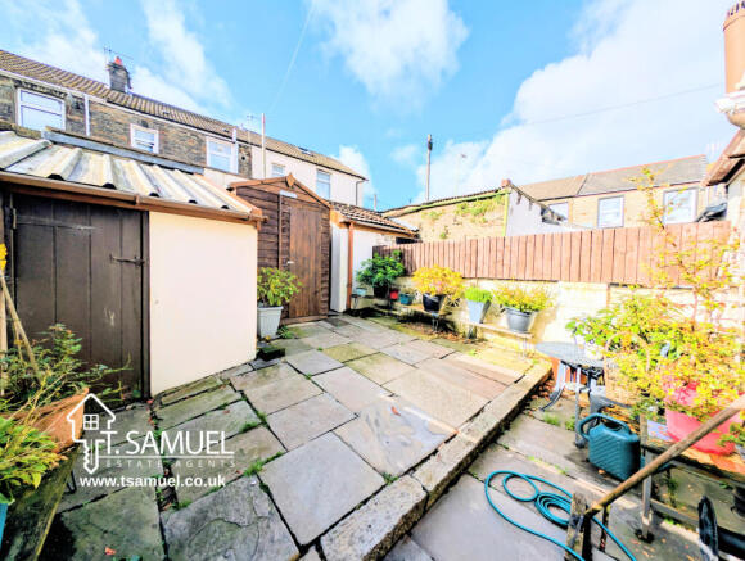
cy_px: 280
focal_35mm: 12
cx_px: 372
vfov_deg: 94.7
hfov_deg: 110.4
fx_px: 259
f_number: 1.95
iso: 35
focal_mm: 2.23
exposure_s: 1/1681
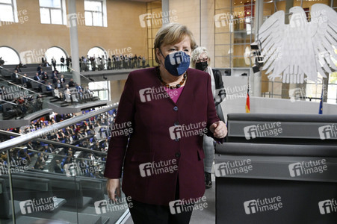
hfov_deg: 54.5
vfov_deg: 37.8
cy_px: 112
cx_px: 168
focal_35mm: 35
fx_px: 327
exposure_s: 1/320
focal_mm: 35
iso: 6400
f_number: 6.3
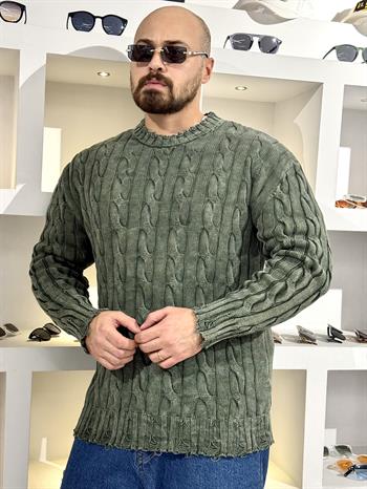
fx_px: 678
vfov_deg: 39.6
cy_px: 244
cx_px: 184
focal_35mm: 48
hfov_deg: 30.3
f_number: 1.78
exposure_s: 1/100
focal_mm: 6.76
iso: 160
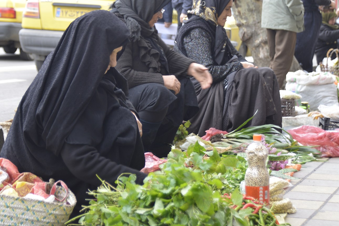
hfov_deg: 21.0
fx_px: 913
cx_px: 155
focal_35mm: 97
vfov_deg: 14.1
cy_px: 73
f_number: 3.8
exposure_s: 1/60
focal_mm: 52
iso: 200
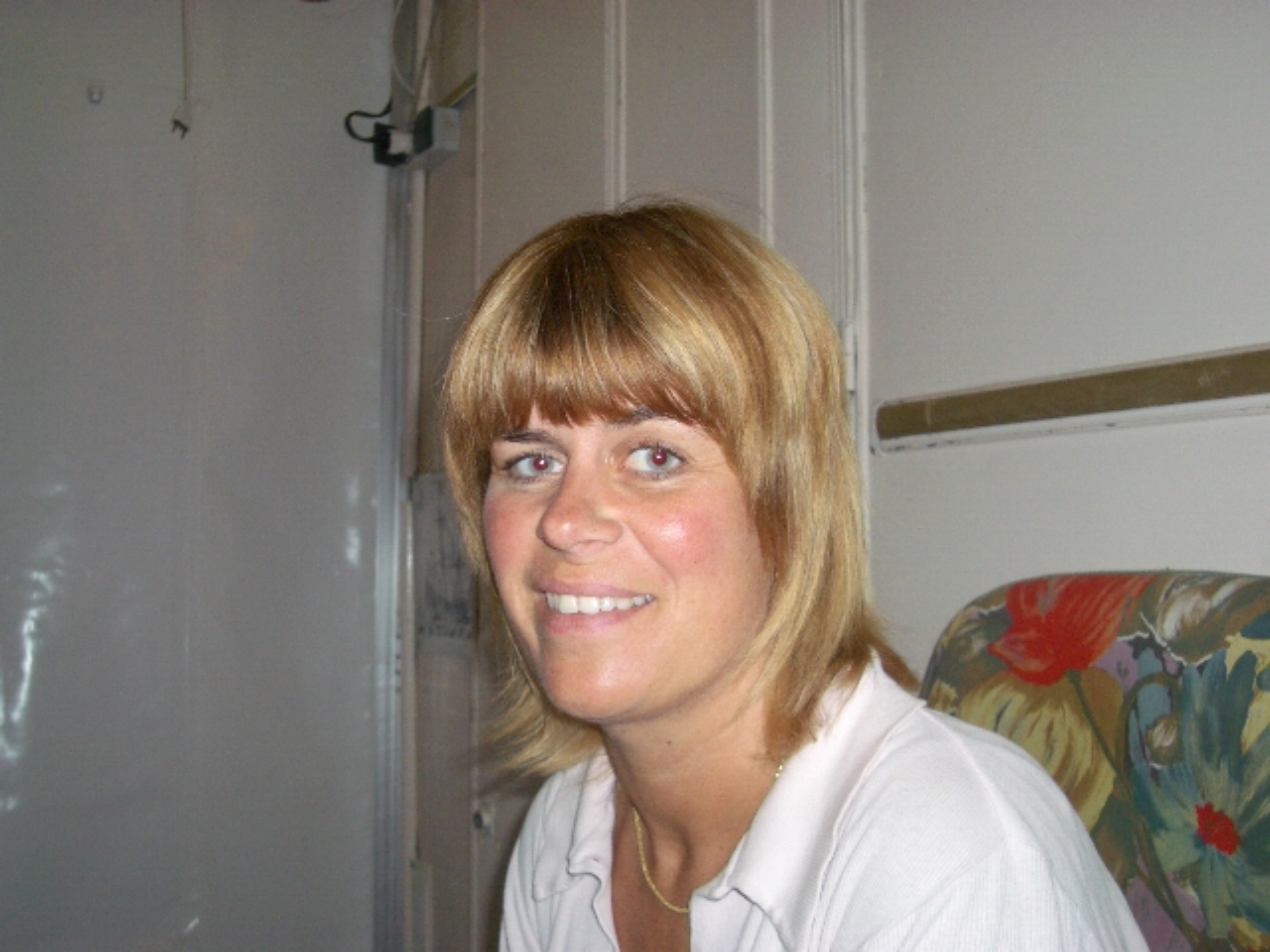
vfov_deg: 35.1
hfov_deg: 45.8
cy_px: 476
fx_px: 1504
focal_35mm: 41
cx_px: 635
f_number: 2.8
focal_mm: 6.8
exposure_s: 1/60
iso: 100
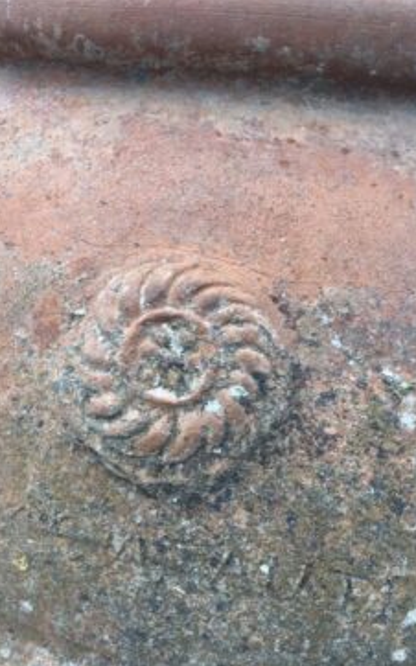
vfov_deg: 56.6
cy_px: 302
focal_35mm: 34
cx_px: 151
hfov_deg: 37.0
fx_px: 617
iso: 32
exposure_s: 1/100
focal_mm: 4.15
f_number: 2.2
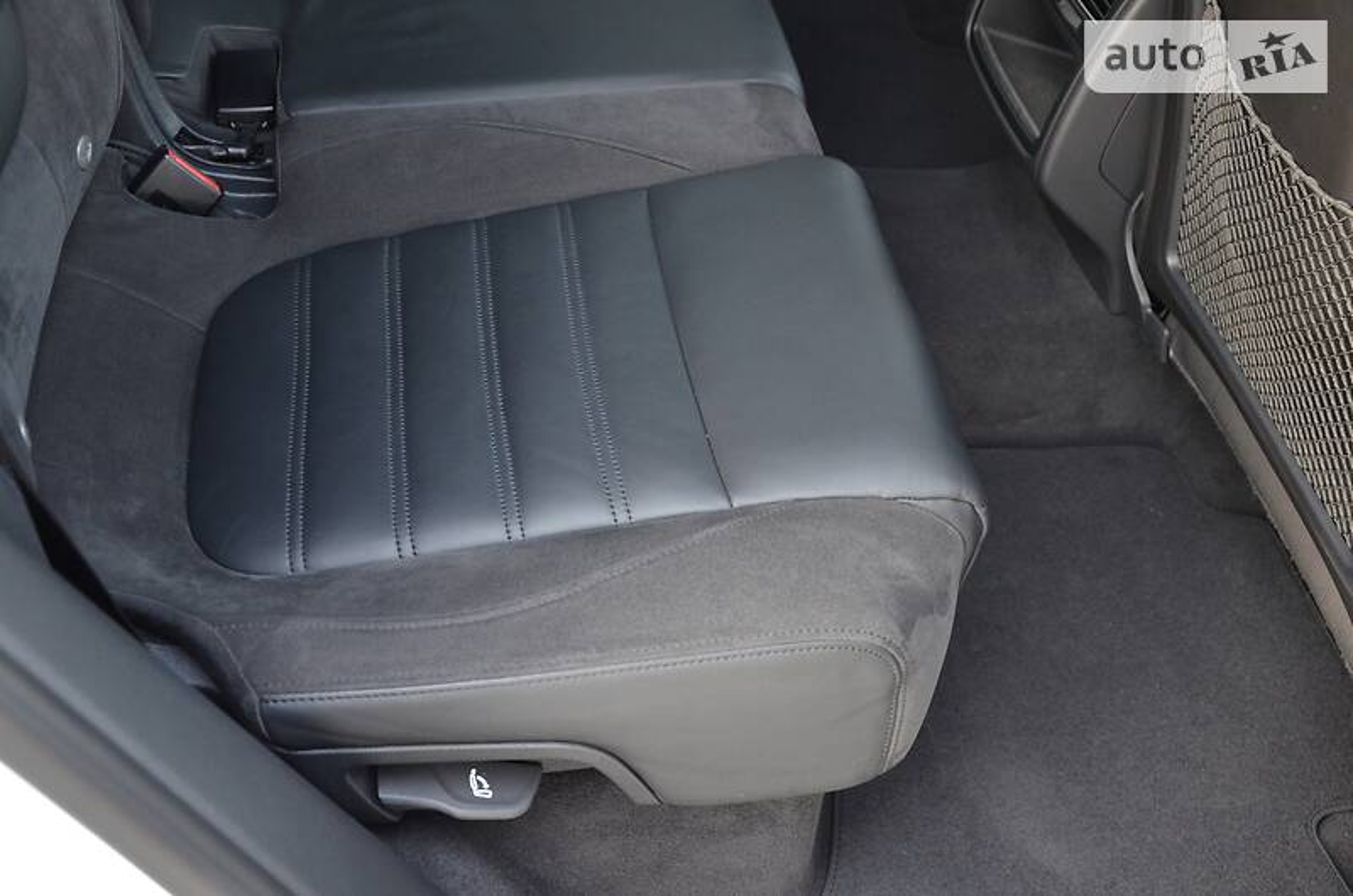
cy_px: 448
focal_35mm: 42
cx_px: 676
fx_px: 1575
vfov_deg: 31.8
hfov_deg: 46.5
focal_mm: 28
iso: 1600
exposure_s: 1/30
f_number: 4
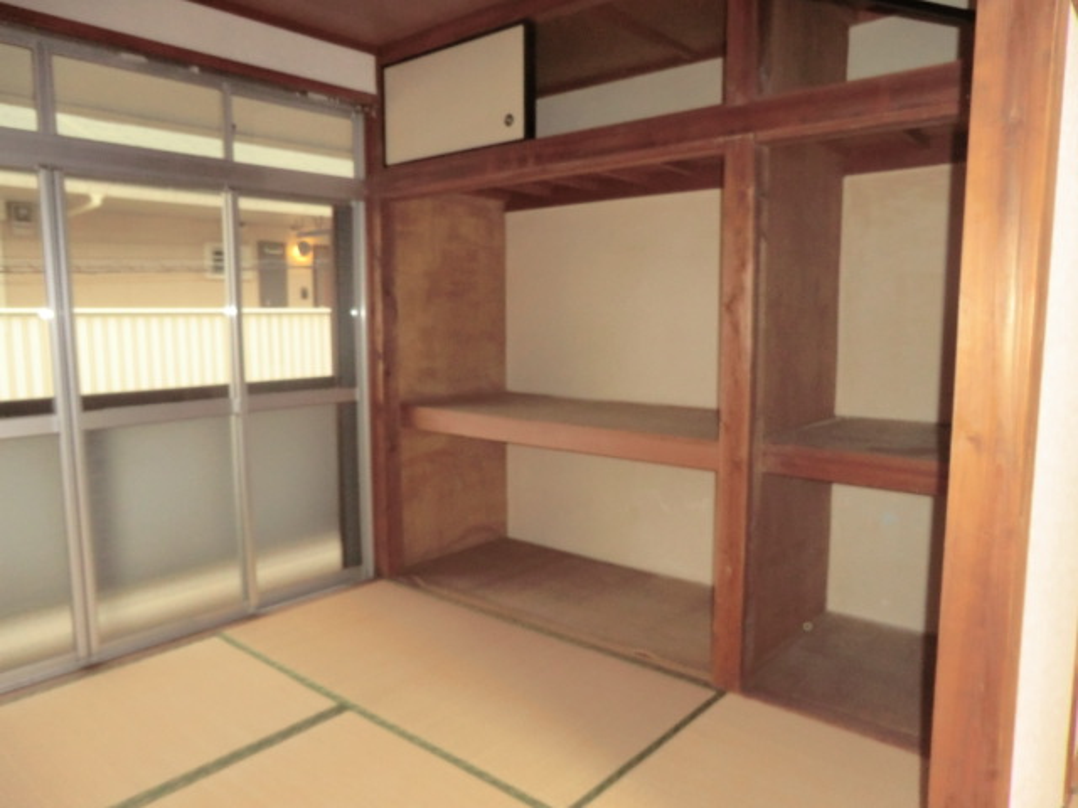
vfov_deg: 56.8
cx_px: 539
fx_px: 747
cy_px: 404
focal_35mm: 24
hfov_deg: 71.6
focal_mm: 4.3
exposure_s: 1/15
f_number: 3.2
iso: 400
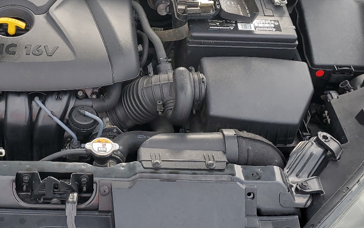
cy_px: 97
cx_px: 76
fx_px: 556
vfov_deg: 23.1
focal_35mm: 56
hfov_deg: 35.2
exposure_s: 1/667
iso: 50
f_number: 1.5
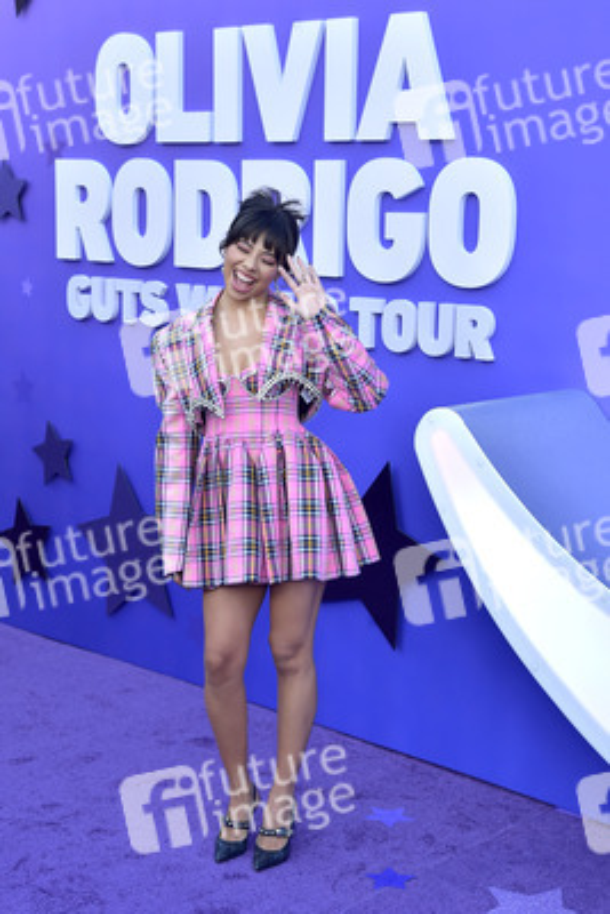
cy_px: 457
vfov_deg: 39.6
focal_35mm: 50
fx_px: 1270
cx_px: 305
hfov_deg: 27.0
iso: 400
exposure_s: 1/250
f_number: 6.3
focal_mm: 50
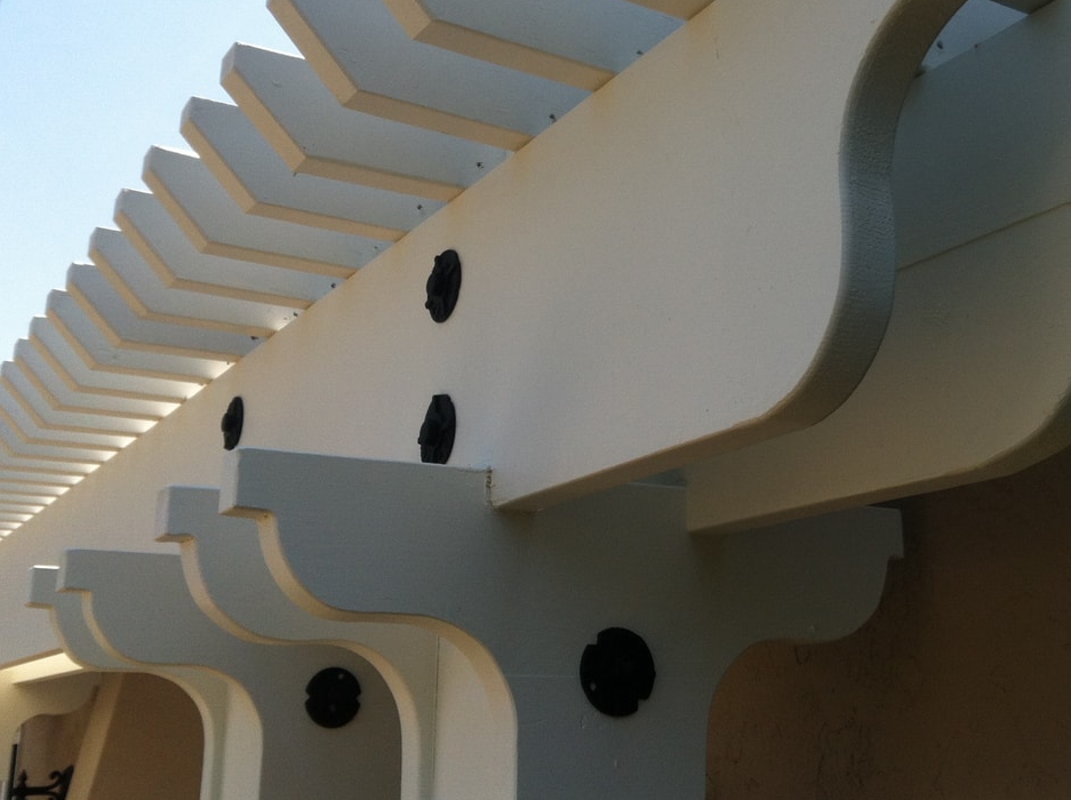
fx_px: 1545
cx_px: 645
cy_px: 249
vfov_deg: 28.8
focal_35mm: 50
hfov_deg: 38.1
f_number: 2.8
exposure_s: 1/943
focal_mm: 3.85
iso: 80
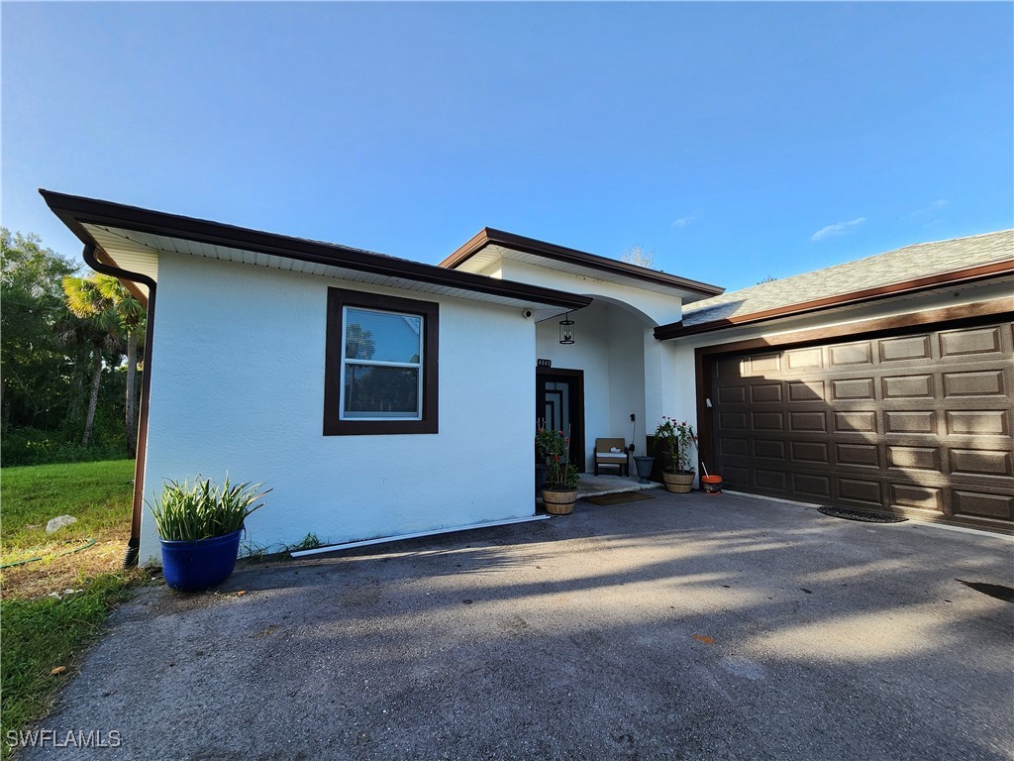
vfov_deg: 89.9
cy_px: 380
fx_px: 381
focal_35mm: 13
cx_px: 507
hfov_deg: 106.2
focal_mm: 2.2
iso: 50
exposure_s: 1/322
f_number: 2.2
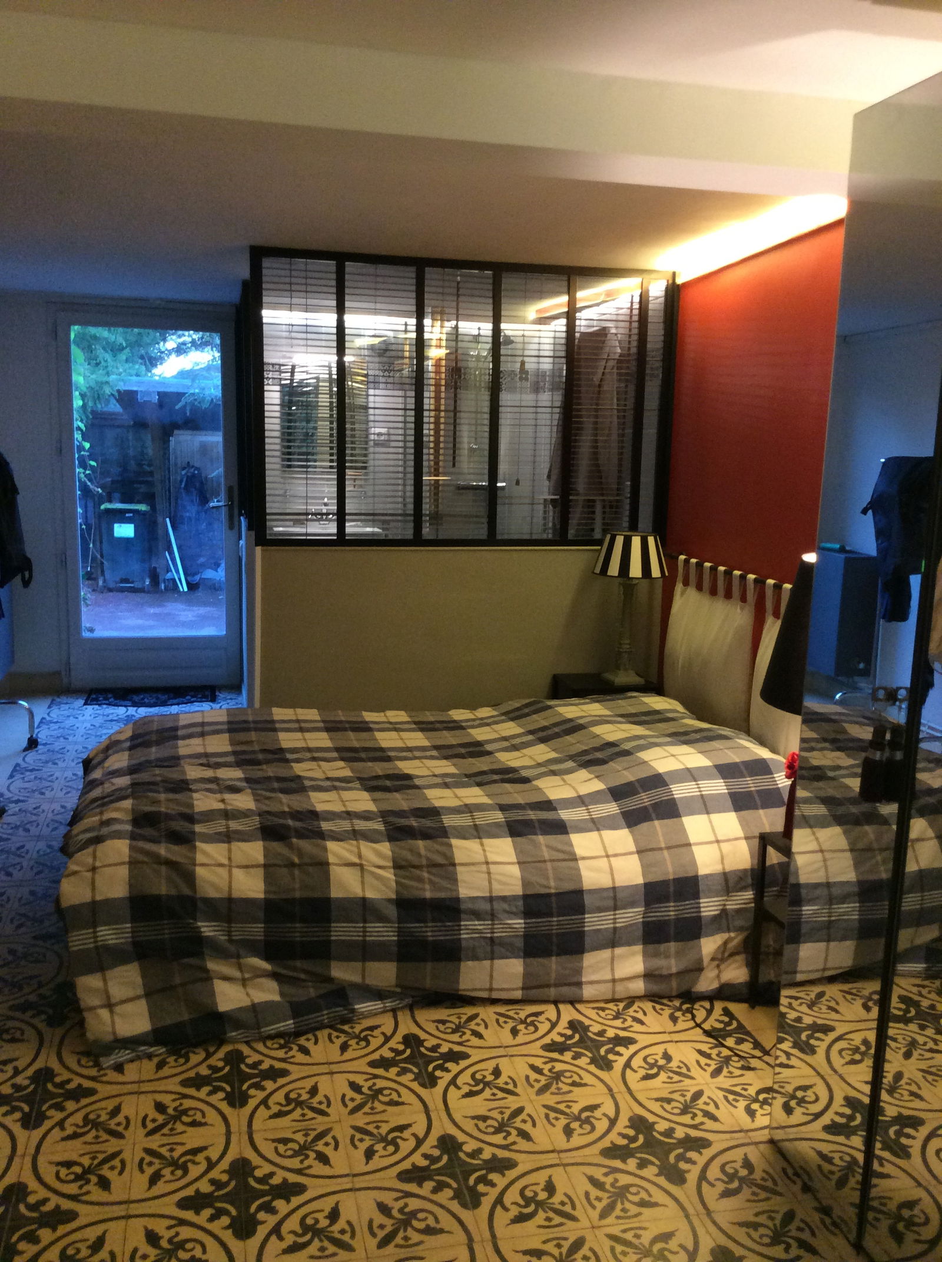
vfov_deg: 56.9
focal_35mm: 32
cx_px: 471
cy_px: 631
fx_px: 1164
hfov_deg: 44.1
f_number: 2.4
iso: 160
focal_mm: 3.3
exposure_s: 1/25
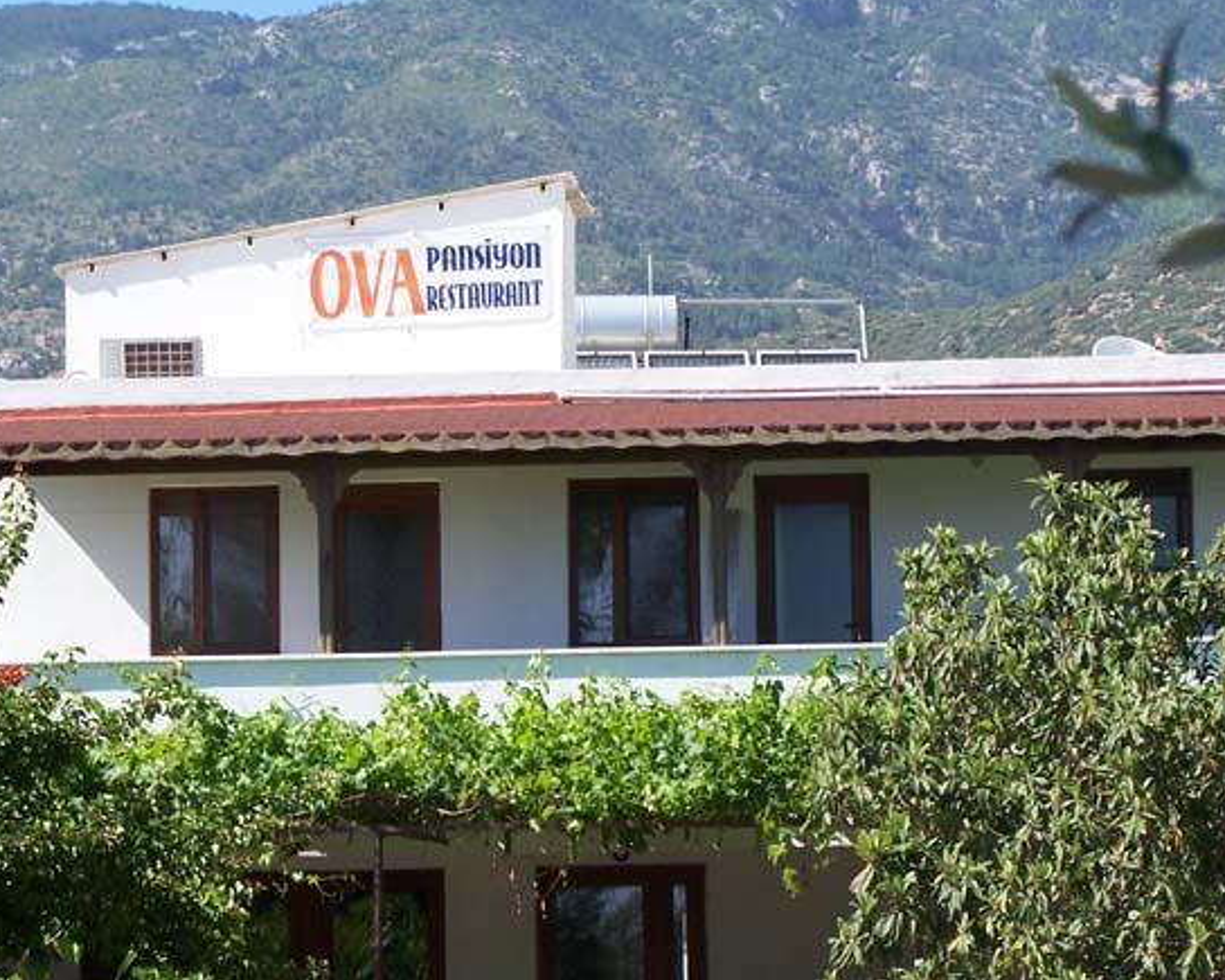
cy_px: 559
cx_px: 669
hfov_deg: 11.5
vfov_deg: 9.2
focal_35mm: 168
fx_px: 6090
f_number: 3.2
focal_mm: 19.4
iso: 80
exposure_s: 1/640
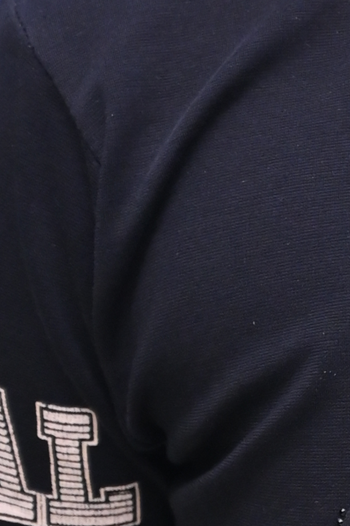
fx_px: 6698
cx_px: 825
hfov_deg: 3.0
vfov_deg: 4.5
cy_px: -99
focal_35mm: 459
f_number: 5
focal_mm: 70
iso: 800
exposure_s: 1/125
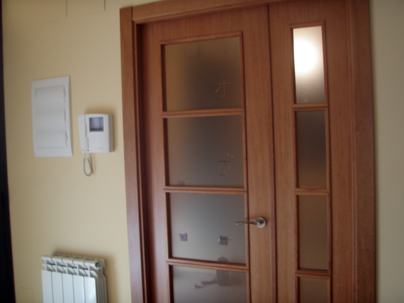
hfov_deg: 49.0
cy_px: 152
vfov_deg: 37.7
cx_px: 202
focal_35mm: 38
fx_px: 443
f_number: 3.5
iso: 100
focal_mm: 6.7
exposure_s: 1/30
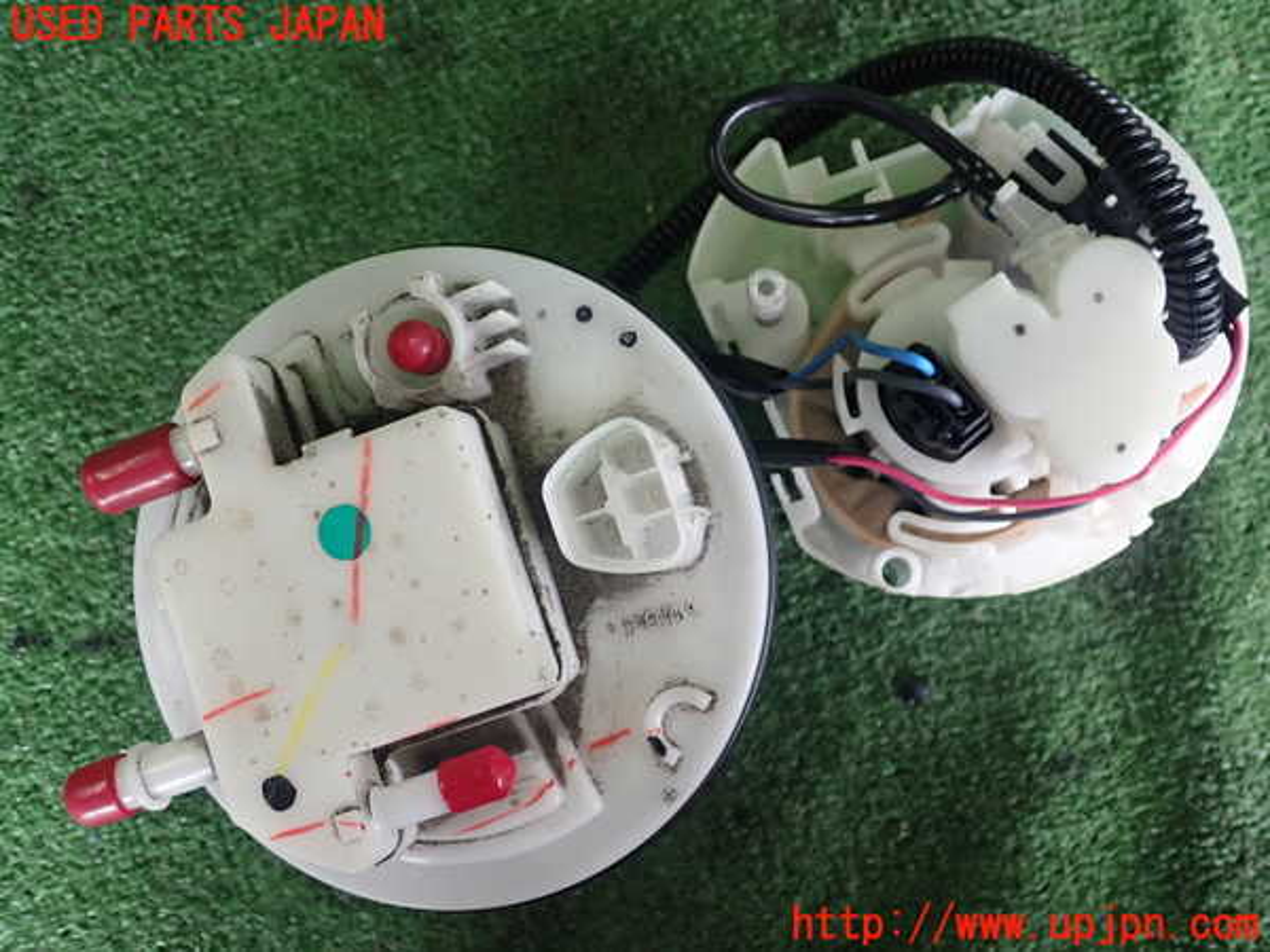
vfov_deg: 40.7
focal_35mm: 35
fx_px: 1284
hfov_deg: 52.6
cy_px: 476
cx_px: 635
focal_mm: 6.42
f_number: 2.6
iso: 400
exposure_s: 1/125
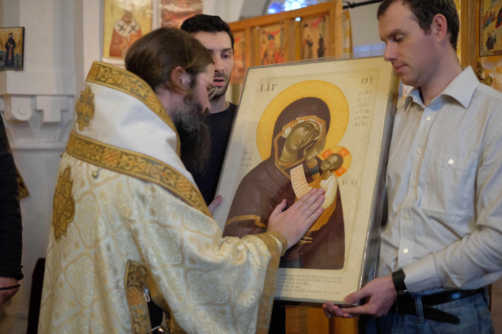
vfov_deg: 25.5
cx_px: 251
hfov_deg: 37.5
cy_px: 167
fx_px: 739
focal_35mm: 53
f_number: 1.4
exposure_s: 1/100
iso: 2500
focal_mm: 35
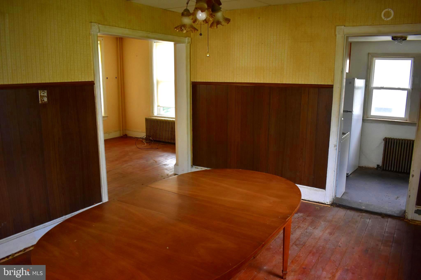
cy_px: 140
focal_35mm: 27
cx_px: 210
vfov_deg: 47.9
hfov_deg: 67.4
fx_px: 316
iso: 800
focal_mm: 18
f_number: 3.5
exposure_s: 1/125
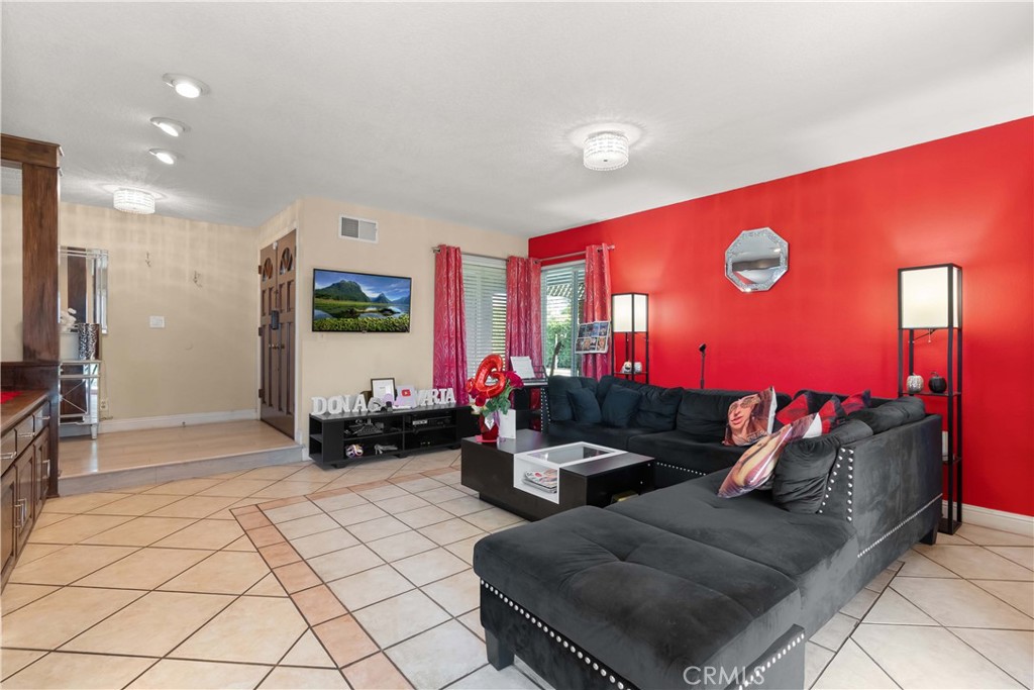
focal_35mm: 16
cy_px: 345
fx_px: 460
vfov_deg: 73.8
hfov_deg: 96.7
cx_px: 517
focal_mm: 16
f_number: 9
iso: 640
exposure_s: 1/2
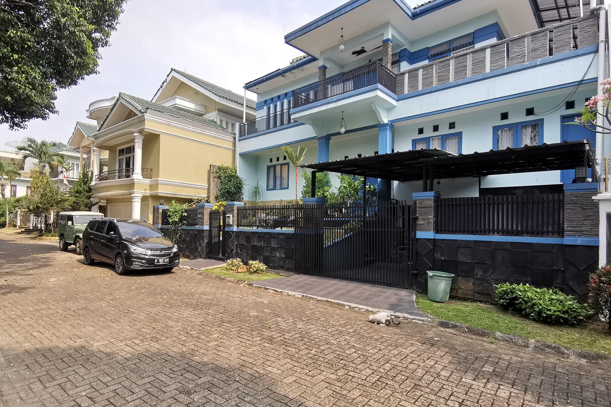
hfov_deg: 83.3
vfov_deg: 61.9
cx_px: 258
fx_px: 339
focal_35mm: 20
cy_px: 216
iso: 50
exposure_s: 1/311
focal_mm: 2.35
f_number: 2.2
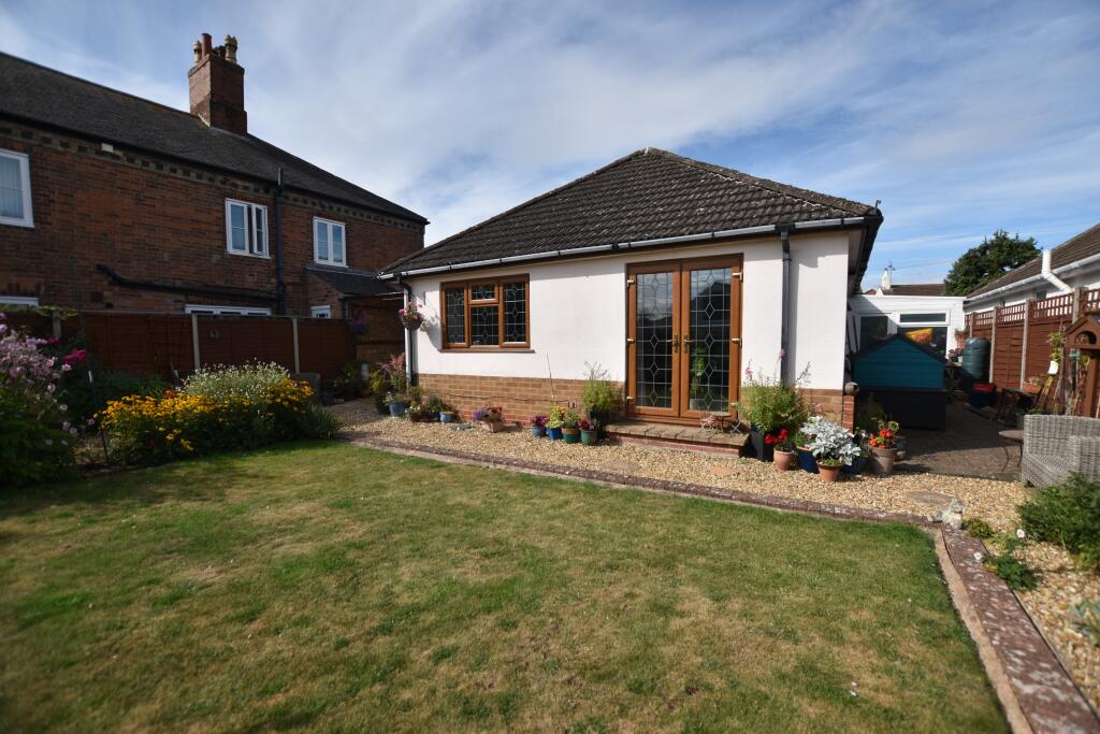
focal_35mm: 15
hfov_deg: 100.4
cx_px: 550
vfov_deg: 77.3
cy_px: 367
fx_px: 458
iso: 100
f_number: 3.5
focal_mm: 10
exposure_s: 1/1600
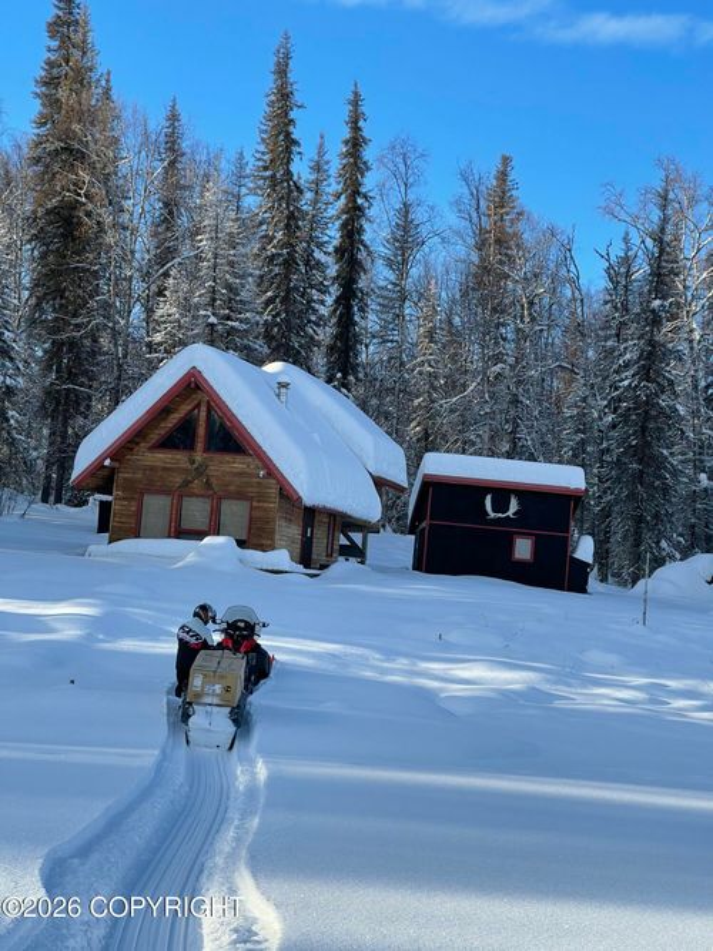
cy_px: 476
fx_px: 1758
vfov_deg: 30.3
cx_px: 356
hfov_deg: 22.9
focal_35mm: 64
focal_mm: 7.5
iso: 20
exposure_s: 1/589
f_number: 2.2
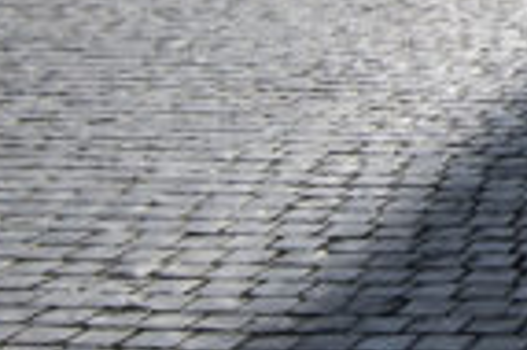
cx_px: 1198
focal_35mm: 128
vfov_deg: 9.1
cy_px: -601
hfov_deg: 12.9
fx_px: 1872
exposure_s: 1/125
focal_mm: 18
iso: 100
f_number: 13
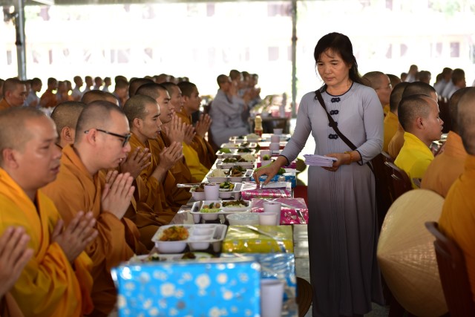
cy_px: 158
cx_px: 238
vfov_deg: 19.5
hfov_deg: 28.8
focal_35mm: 70
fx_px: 924
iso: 320
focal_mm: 70
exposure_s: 1/125
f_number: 2.8
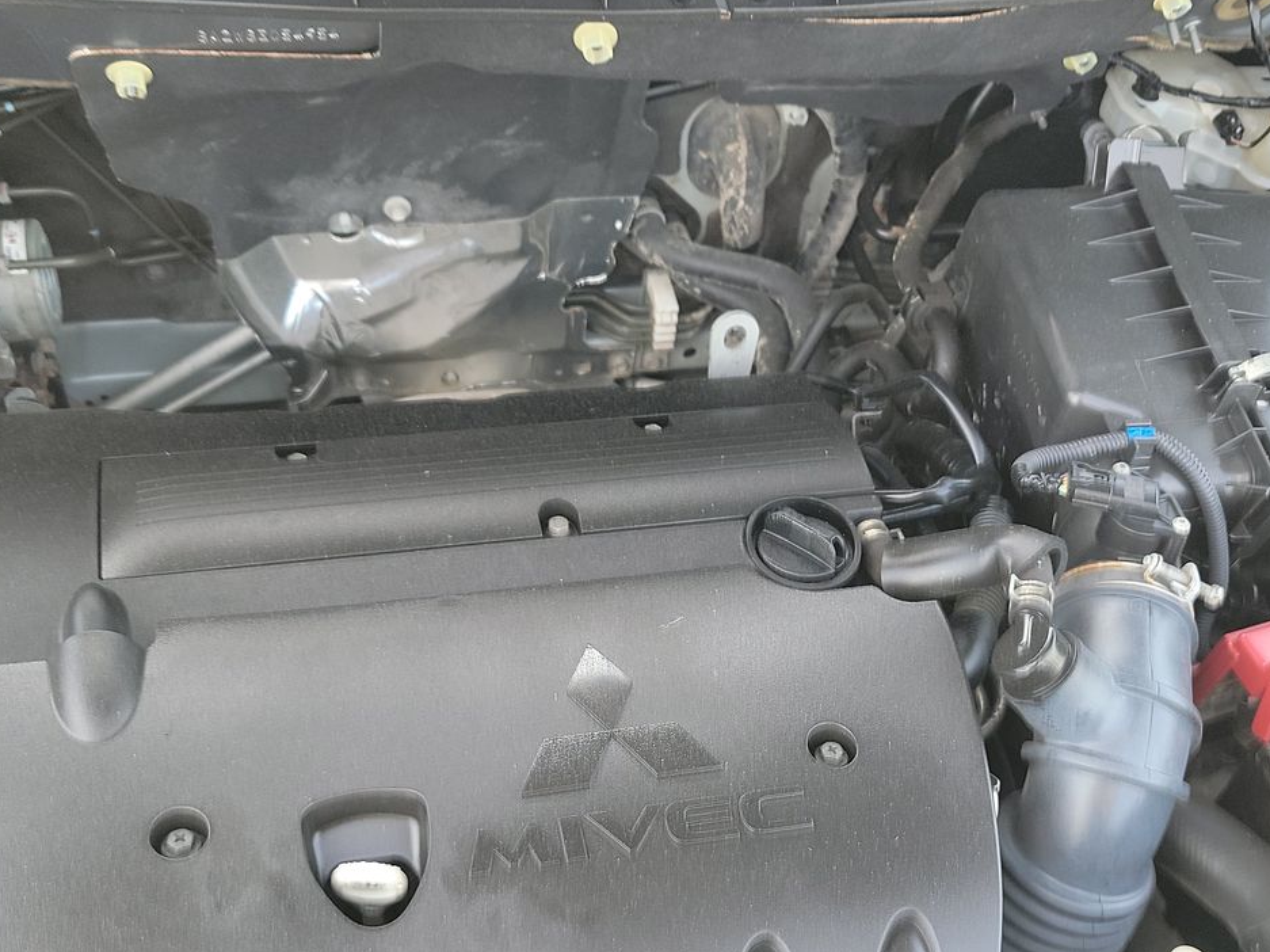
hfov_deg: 45.7
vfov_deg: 34.5
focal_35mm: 41
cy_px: 688
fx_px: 1504
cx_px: 699
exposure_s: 1/59
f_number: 1.8
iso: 101
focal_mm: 6.7
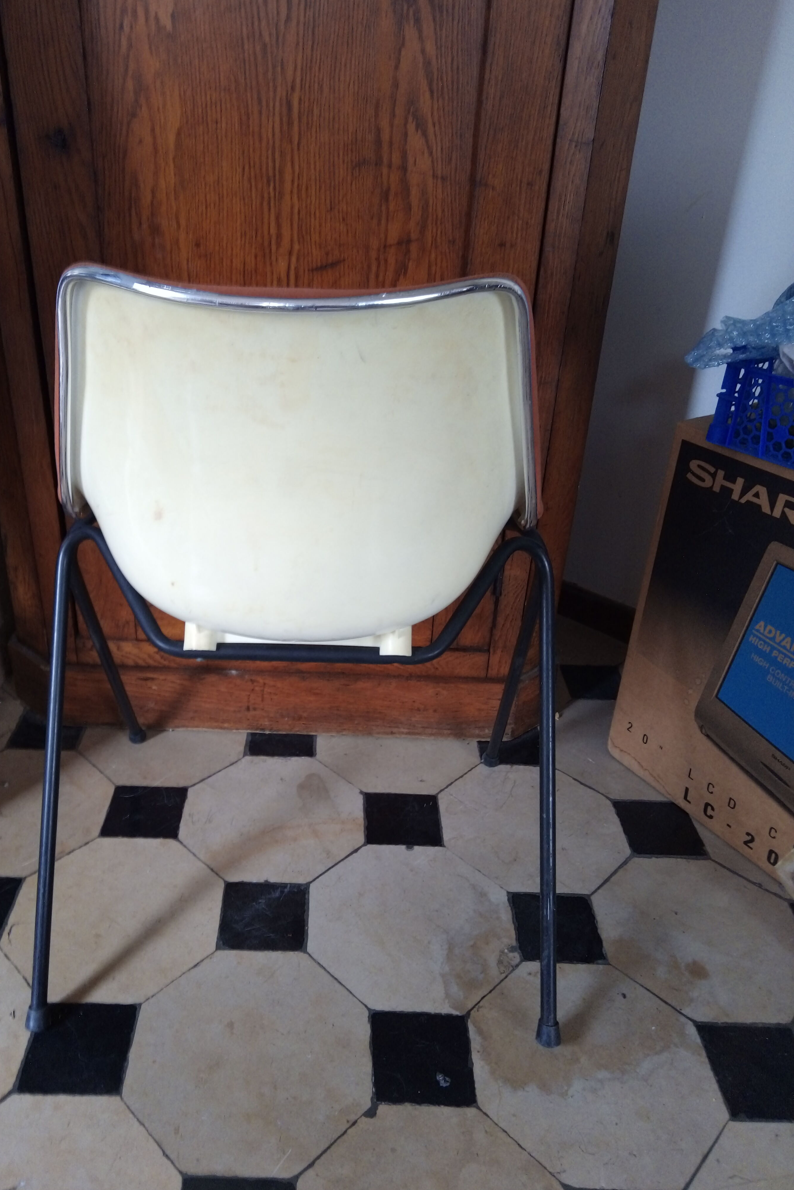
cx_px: 334
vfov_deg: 61.9
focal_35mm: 30
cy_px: 590
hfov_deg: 43.5
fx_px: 992
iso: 158
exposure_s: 1/20
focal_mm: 4.52
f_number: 2.2
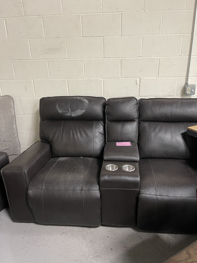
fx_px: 197
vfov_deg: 67.3
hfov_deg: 53.1
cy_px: 134
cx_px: 102
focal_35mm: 26
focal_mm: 5.1
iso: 400
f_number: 1.6
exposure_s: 1/60
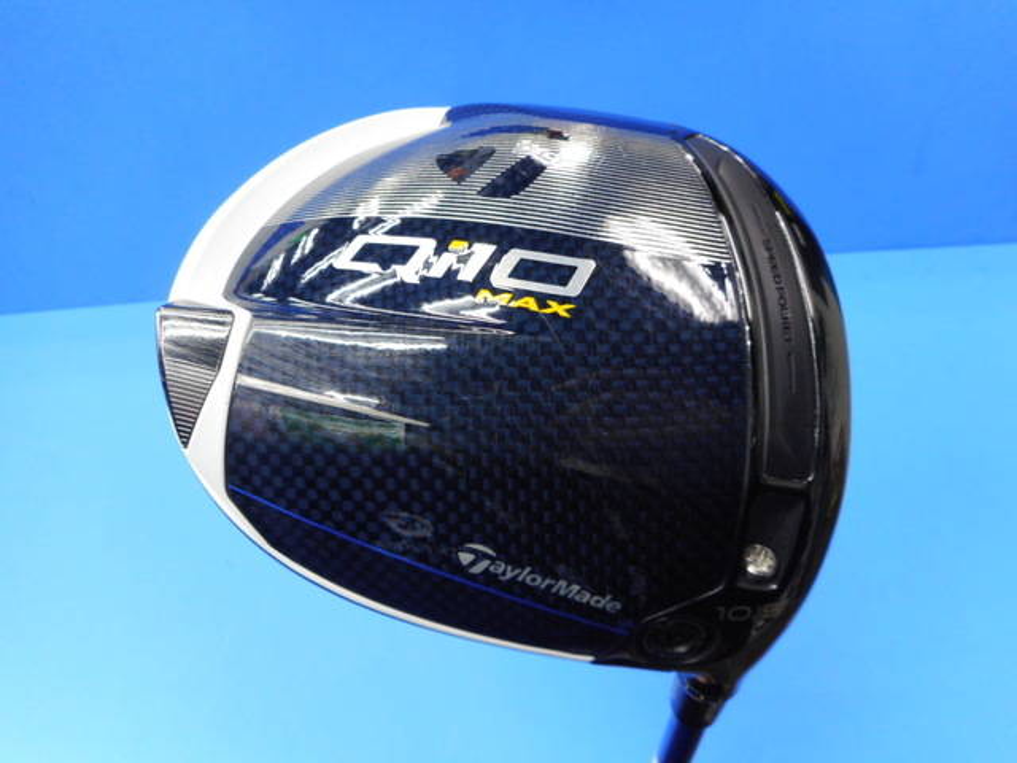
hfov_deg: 69.4
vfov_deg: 54.9
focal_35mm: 25
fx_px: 734
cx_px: 508
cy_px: 382
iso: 180
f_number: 3.7
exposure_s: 1/30
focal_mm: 4.5
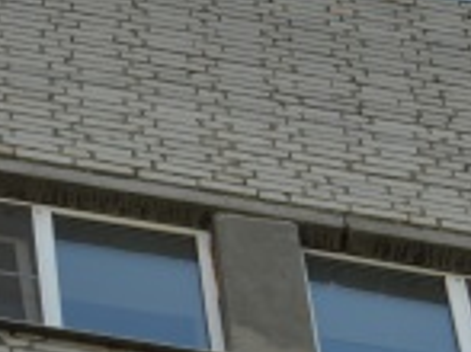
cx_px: 433
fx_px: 6524
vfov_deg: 3.1
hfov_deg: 4.1
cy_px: 21
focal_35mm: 480
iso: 200
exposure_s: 1/640
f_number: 5.6
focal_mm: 85
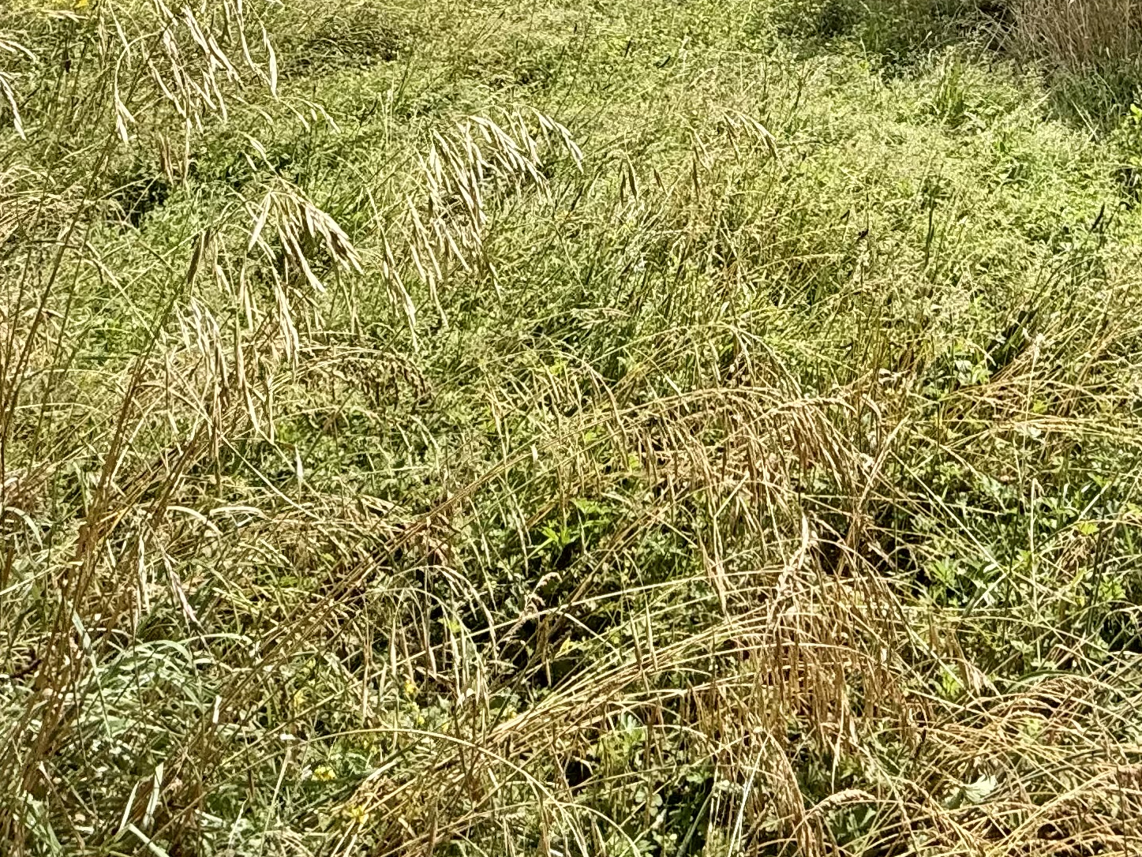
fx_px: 1287
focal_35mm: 39
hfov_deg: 47.1
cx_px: 766
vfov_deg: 28.7
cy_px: -308
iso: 64
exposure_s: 1/1698
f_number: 2.2
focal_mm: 2.22
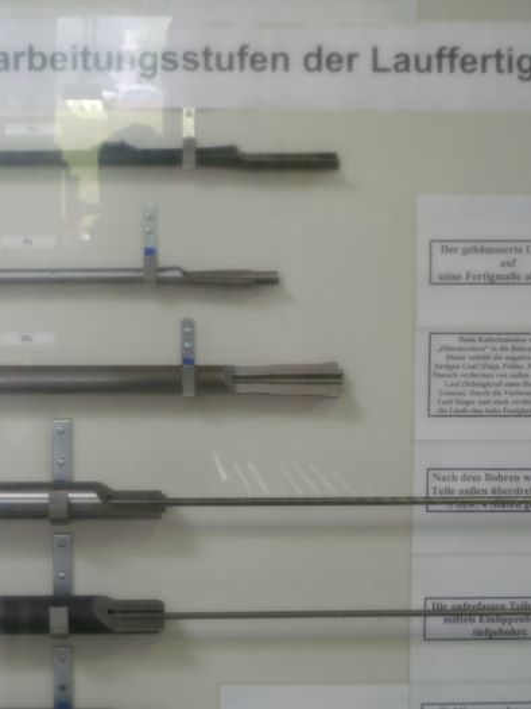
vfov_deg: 25.4
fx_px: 1571
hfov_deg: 19.1
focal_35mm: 77
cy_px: 356
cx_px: 162
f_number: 4
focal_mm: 35
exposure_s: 1/30
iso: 320
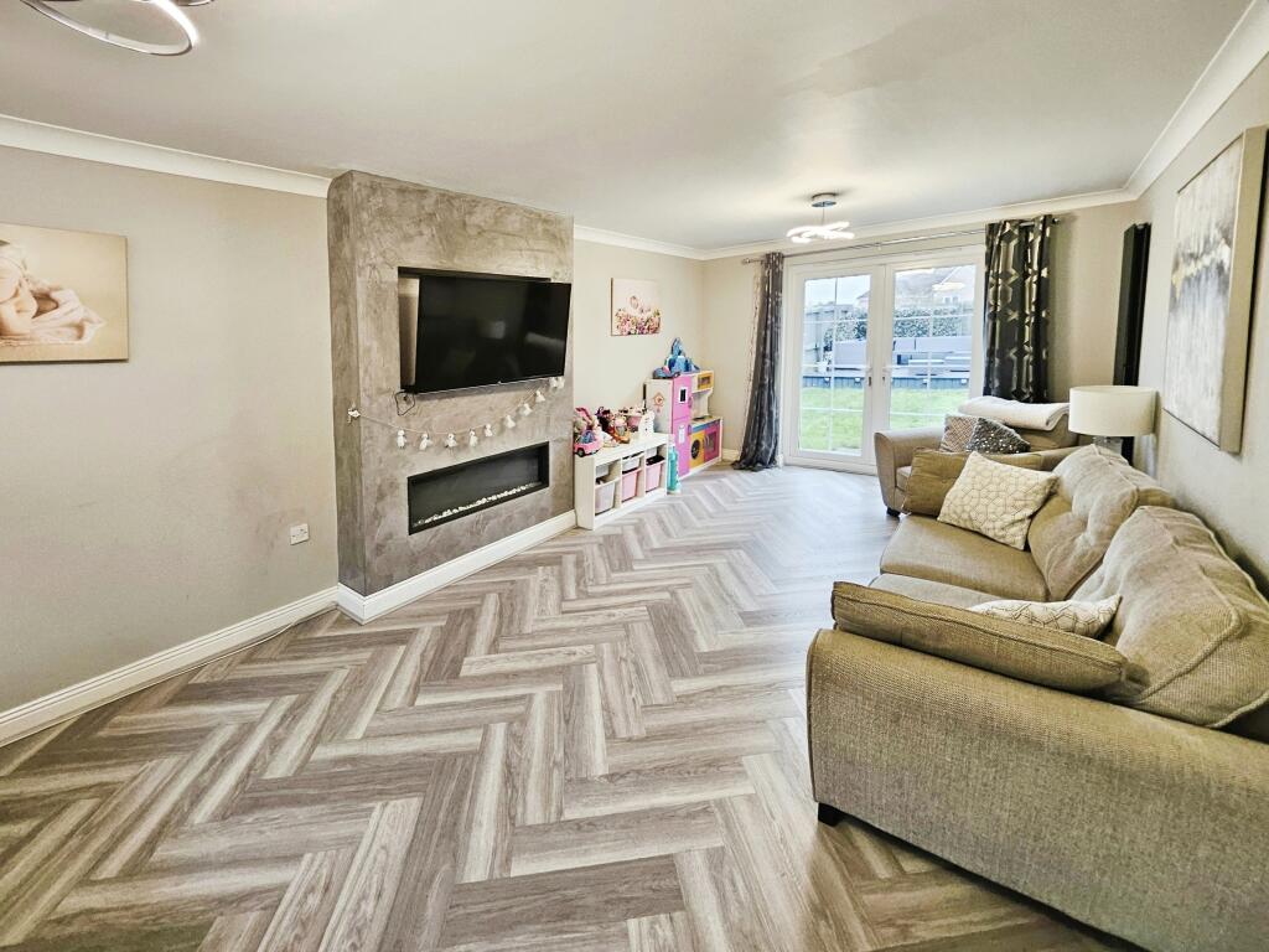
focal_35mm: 13
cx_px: 634
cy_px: 476
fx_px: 477
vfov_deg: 89.9
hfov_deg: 106.2
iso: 160
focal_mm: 1.7
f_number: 2.2
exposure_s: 1/50
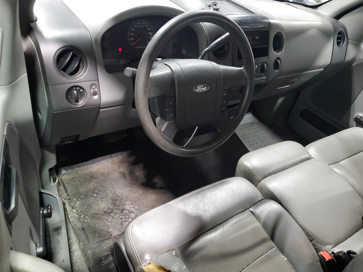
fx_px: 273
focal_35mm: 26
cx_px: 182
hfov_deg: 67.3
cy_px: 136
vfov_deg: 53.1
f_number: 1.5
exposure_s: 1/40
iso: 346
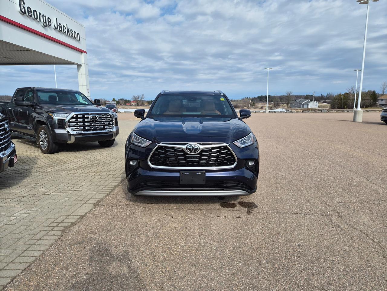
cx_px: 194
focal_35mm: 23
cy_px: 146
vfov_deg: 58.9
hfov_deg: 73.9
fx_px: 257
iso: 80
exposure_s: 1/6384
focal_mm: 5.4
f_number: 1.8
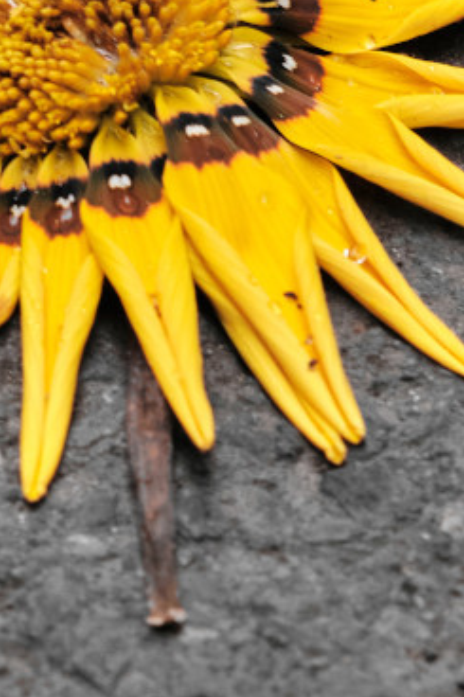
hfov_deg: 4.5
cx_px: 93
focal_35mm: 308
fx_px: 5960
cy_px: 570
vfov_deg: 6.7
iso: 1600
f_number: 5.6
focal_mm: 46.6
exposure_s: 1/38
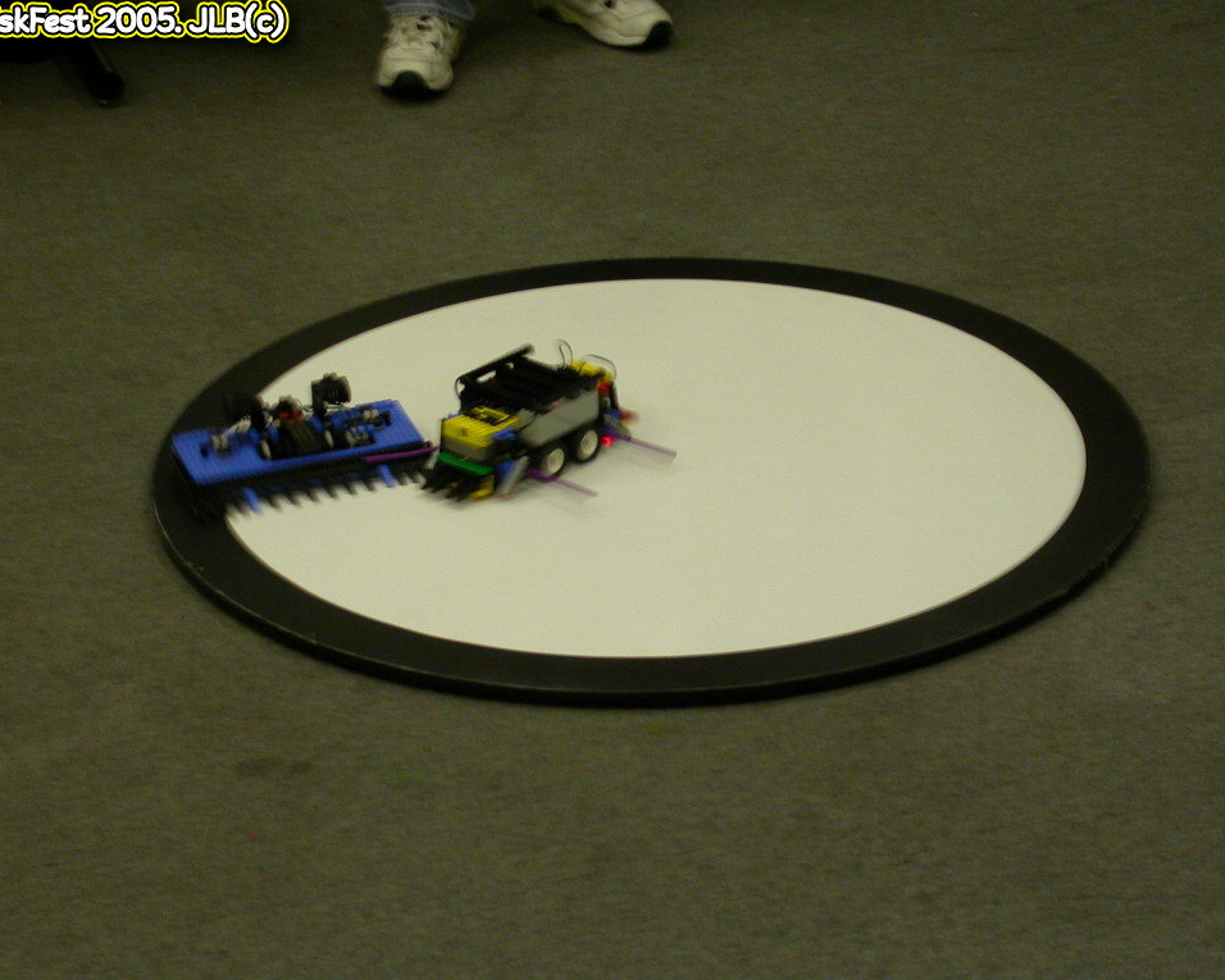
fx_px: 4206
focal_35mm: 116
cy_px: 491
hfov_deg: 16.6
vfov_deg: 13.3
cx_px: 600
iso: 100
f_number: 4.2
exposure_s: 1/14.6
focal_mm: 23.1
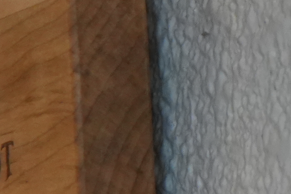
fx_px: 7072
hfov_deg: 2.3
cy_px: 313
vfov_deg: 1.6
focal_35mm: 875
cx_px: -317
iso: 1600
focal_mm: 104
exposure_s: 1/200
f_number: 4
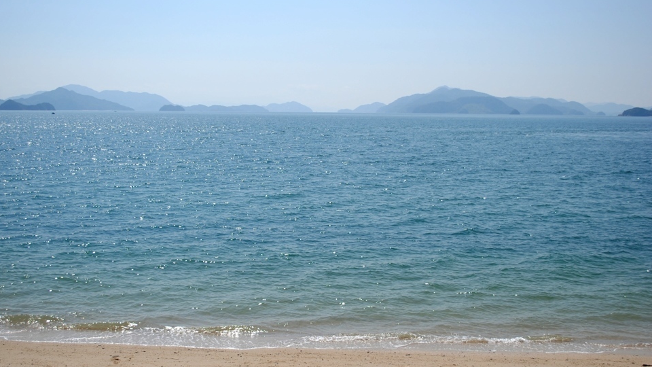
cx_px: 316
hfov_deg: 43.7
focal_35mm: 47
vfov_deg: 25.4
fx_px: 813
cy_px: 193
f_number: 4.5
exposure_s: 1/1600
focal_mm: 28
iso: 100
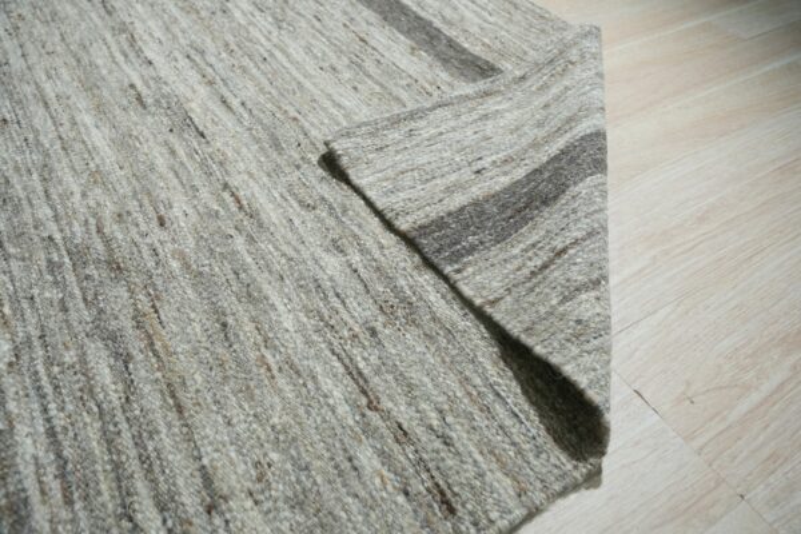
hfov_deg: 64.9
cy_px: 267
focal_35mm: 28
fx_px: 630
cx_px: 400
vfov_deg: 46.0
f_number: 5
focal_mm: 28.3
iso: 1000
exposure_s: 1/200
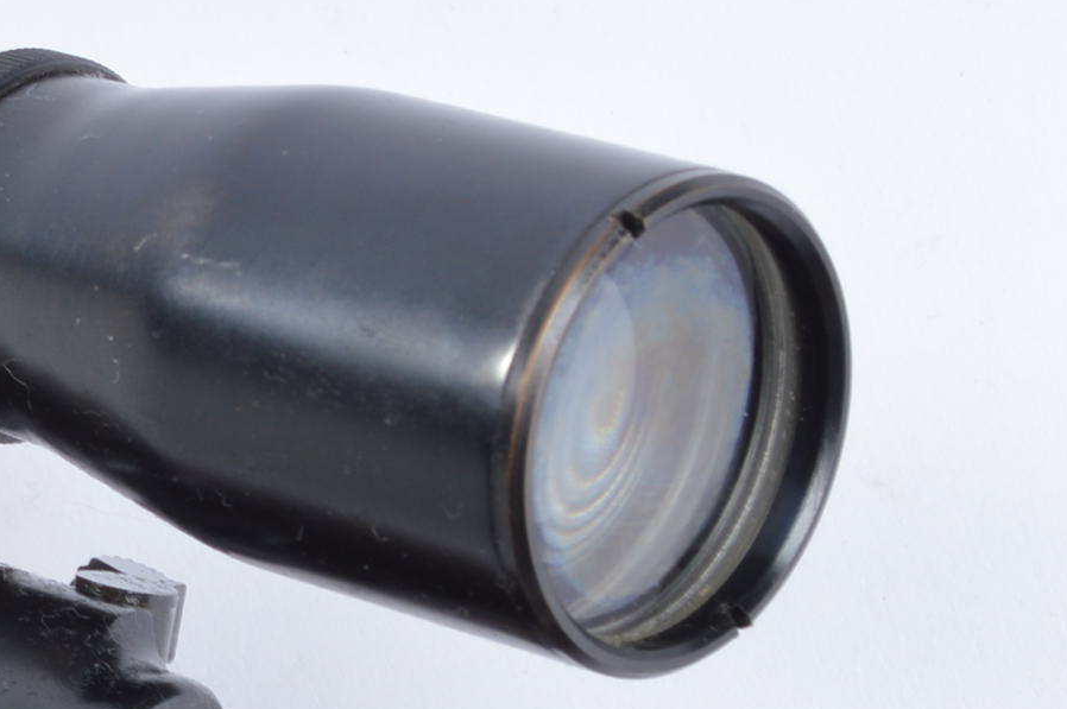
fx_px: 6544
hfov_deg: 9.0
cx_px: -651
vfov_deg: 6.2
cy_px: 431
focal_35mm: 221
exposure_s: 1/125
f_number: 13
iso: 100
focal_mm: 44
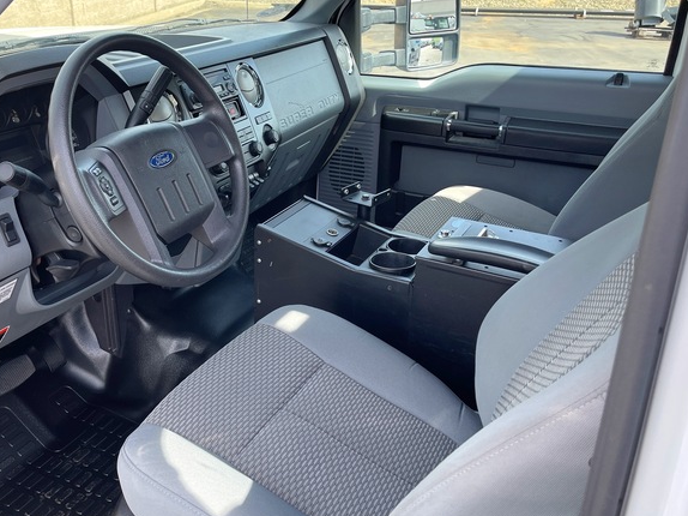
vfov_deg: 41.8
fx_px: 675
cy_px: 248
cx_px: 267
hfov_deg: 53.5
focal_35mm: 34
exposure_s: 1/325
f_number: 1.6
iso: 32
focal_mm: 5.1
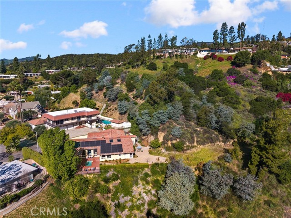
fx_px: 202
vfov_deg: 56.8
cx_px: 146
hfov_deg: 71.6
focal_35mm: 24
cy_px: 109
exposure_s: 1/5000
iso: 140
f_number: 1.8
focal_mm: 8.67
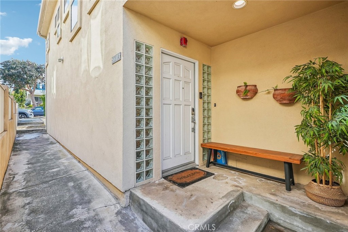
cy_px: 116
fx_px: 155
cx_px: 174
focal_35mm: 16
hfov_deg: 96.7
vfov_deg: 73.8
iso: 400
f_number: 8
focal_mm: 16
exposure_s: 1/80
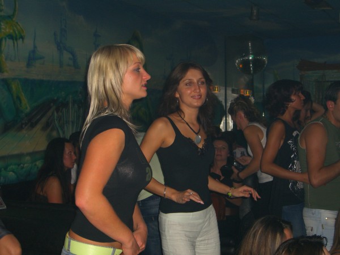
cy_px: 128
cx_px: 170
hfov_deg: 33.8
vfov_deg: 25.7
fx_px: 560
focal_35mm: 57
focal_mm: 11.8
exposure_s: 1/60
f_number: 3.6
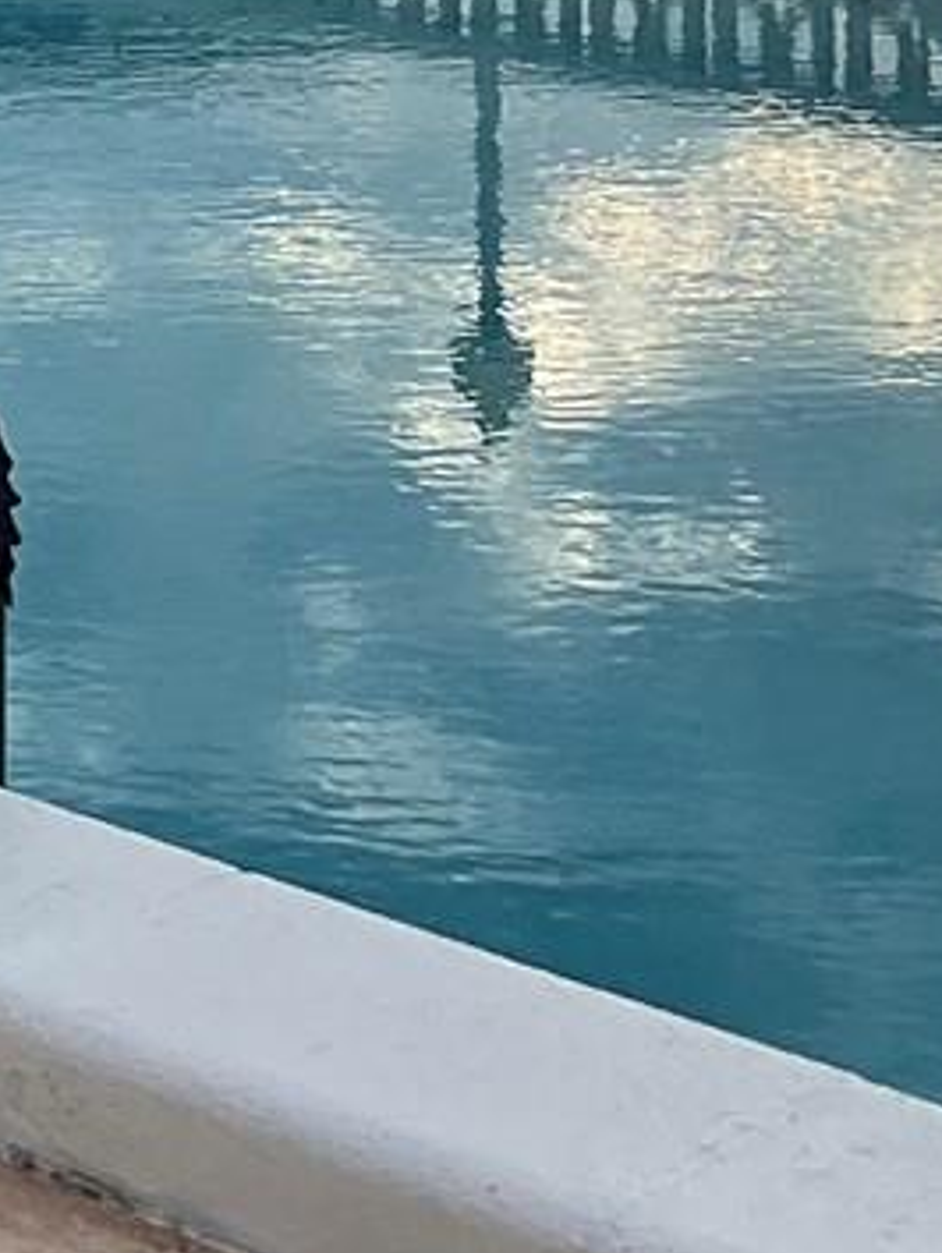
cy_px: -361
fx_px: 4747
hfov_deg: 10.8
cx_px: -602
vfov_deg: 14.4
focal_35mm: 131
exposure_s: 1/691
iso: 16
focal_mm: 3
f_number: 1.8
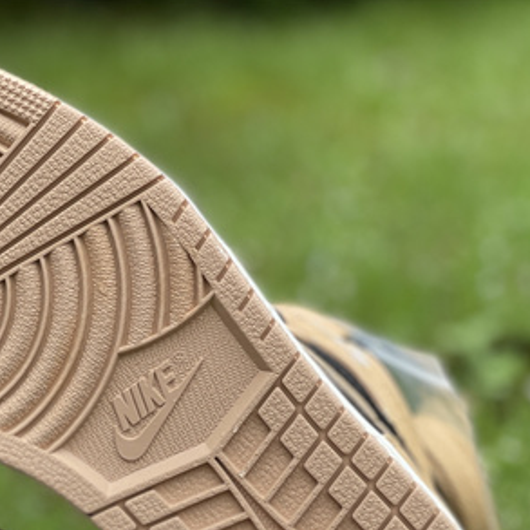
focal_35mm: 143
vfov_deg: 12.1
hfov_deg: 12.0
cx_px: -72
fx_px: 2477
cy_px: 495
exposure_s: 1/121
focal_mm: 7.5
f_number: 2.2
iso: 20
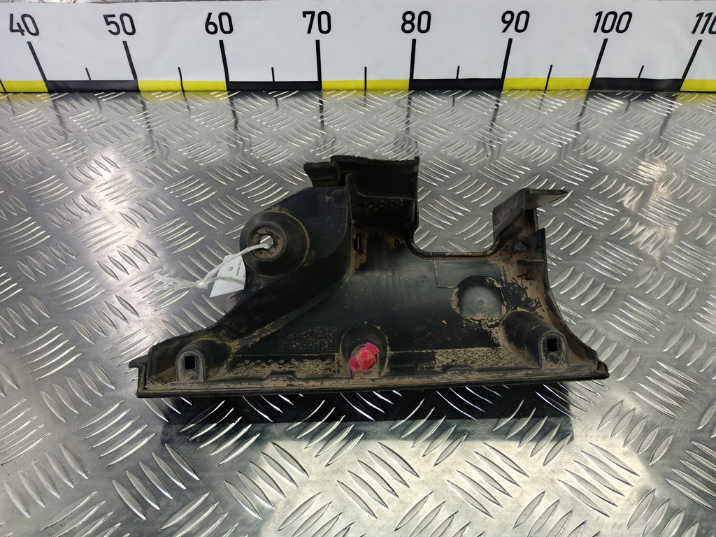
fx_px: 476
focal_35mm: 23
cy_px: 268
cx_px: 358
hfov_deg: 73.9
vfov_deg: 58.9
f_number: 1.6
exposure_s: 1/33.3
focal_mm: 4.11
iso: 112
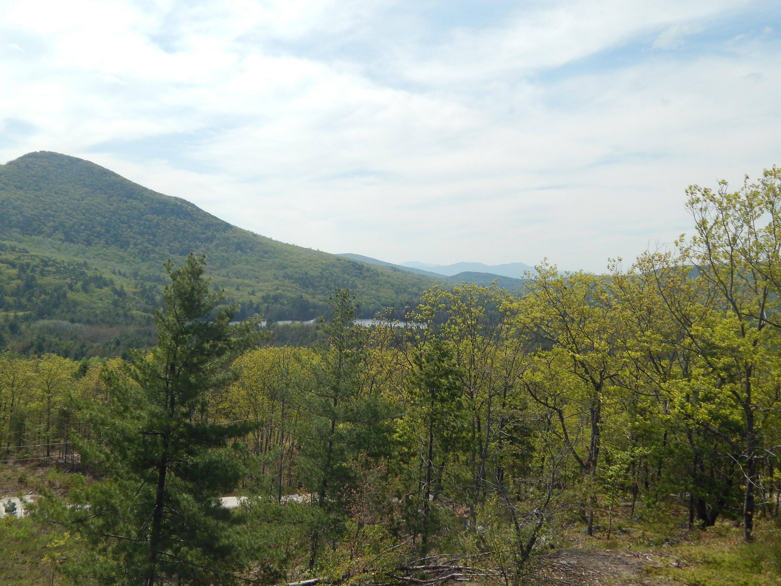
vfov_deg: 37.7
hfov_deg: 49.0
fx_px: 857
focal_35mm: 38
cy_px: 293
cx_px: 390
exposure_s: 1/400
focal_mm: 6.8
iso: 125
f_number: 6.9
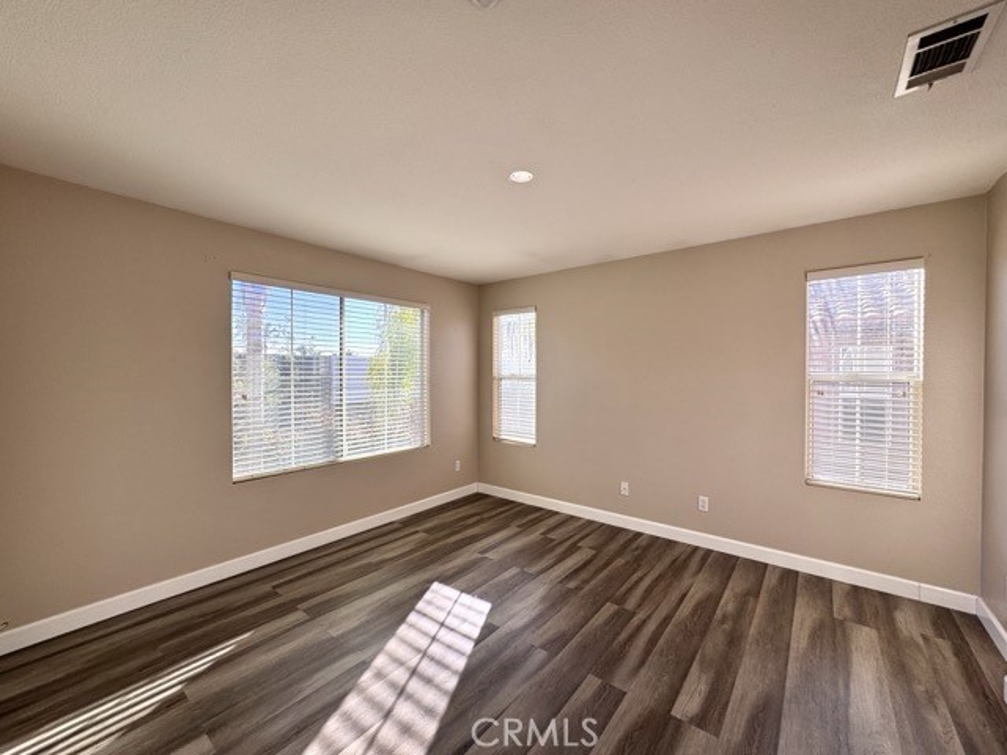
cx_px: 504
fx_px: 407
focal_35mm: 14
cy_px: 378
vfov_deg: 85.7
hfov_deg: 102.1
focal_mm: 2.22
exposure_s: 1/248
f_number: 2.2
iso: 40
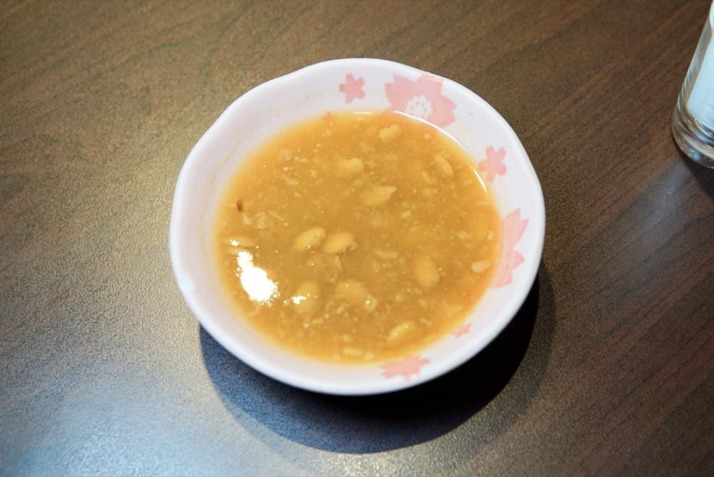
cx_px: 357
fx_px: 893
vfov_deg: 29.9
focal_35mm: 45
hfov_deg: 43.6
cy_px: 238
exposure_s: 1/60
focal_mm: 30
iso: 160
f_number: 4
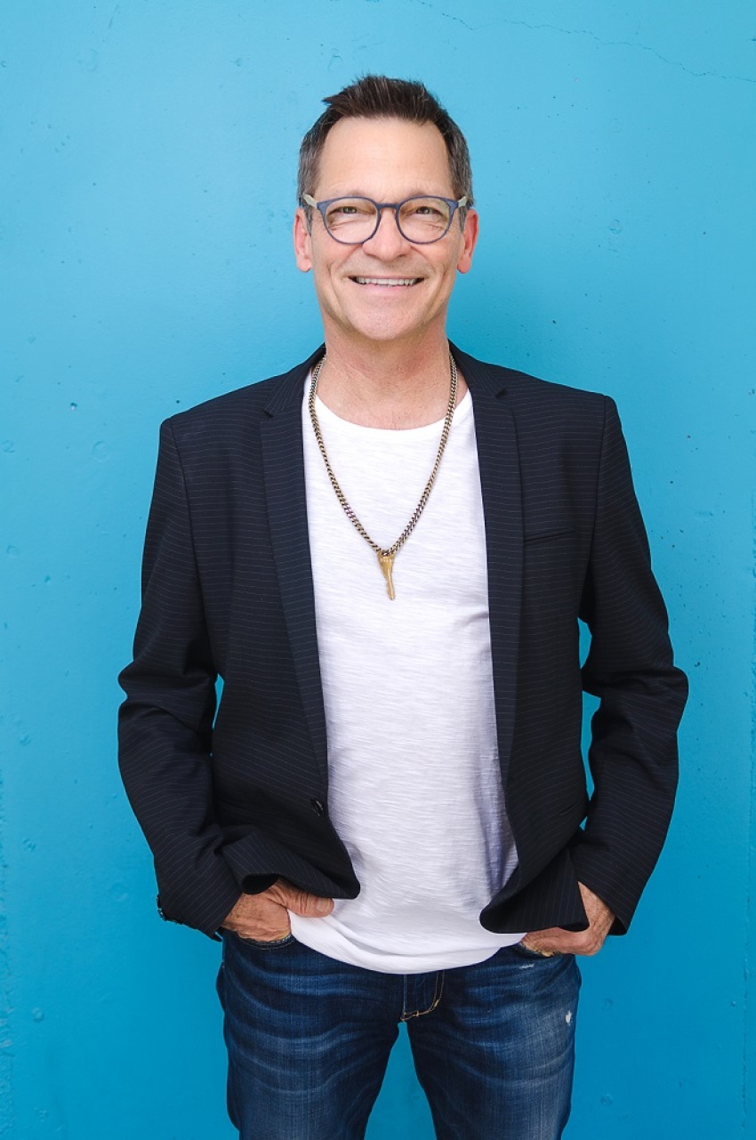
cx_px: 378
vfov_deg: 46.5
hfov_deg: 31.8
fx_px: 1328
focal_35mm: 42
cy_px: 570
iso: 100
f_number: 2.8
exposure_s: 1/160
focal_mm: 28
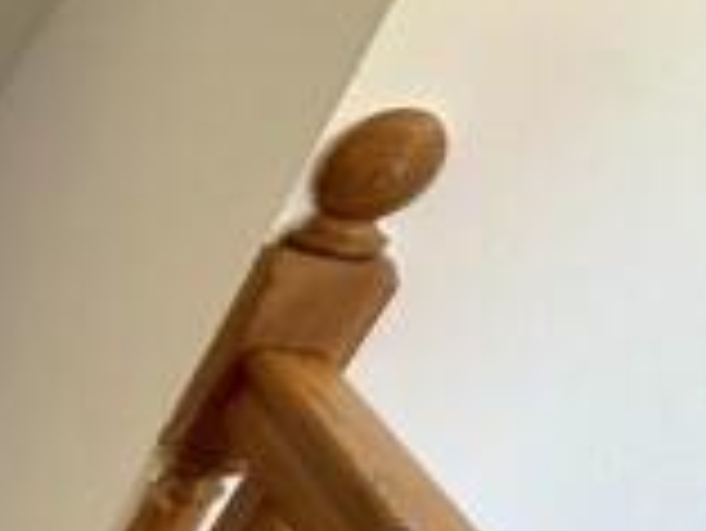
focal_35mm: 52
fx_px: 1061
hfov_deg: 21.8
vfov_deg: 24.7
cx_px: -582
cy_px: 673
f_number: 2.2
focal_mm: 2.22
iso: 200
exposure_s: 1/50
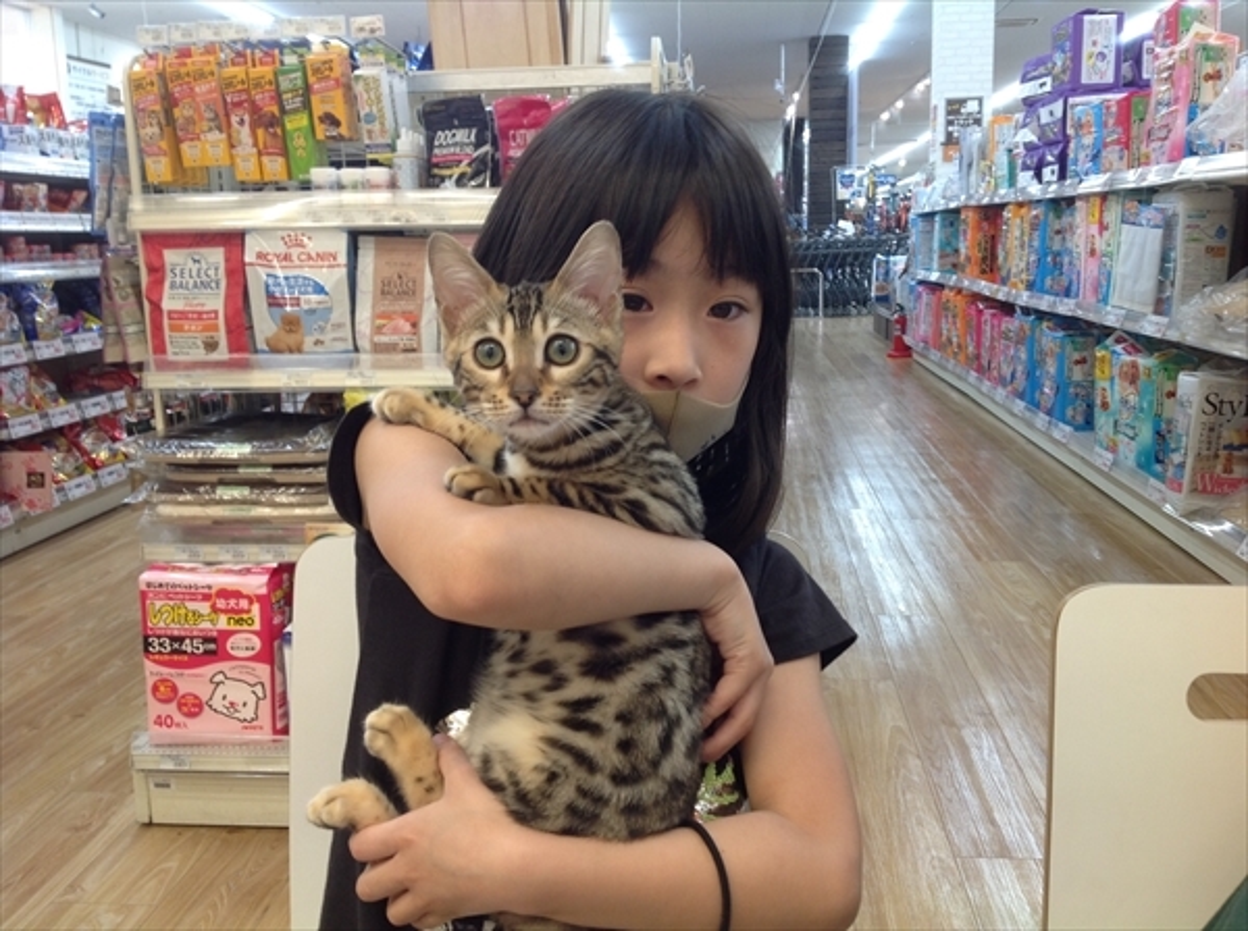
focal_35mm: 35
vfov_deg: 40.6
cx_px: 624
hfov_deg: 52.7
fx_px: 1260
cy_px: 466
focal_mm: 4.28
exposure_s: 1/24
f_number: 2.4
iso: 50
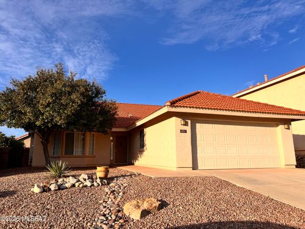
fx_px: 229
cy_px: 114
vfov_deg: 53.1
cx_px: 152
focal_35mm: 26
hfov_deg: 67.3
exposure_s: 1/4115
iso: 50
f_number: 1.5
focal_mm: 5.7
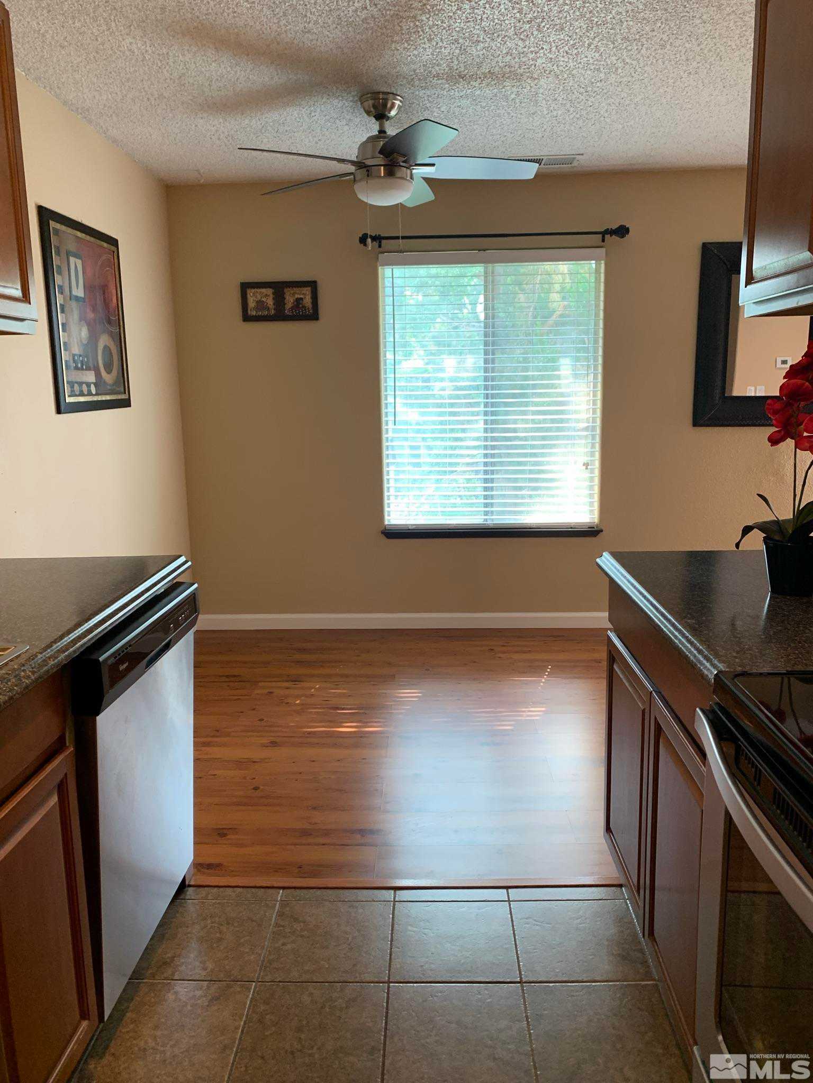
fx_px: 814
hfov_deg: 53.1
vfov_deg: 67.3
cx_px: 406
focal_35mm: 26
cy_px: 542
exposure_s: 1/60
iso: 100
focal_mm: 4.25
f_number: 1.8
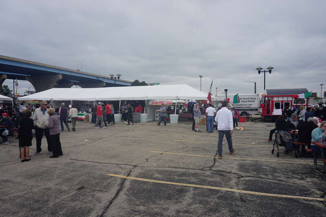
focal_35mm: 24
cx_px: 163
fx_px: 217
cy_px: 108
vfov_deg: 53.1
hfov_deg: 73.8
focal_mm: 16
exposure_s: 1/100
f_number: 9
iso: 100
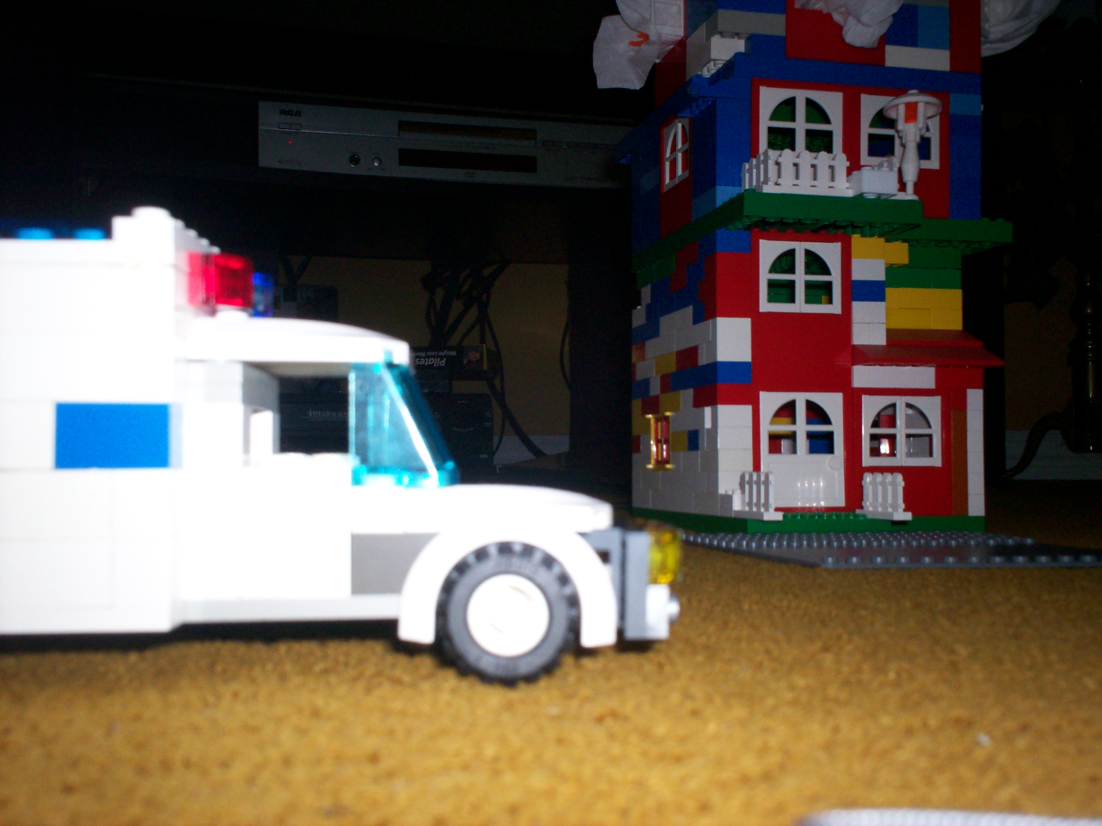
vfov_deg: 39.7
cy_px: 413
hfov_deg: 51.4
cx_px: 551
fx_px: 1146
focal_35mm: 36
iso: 140
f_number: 4.5
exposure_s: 1/60
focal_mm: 6
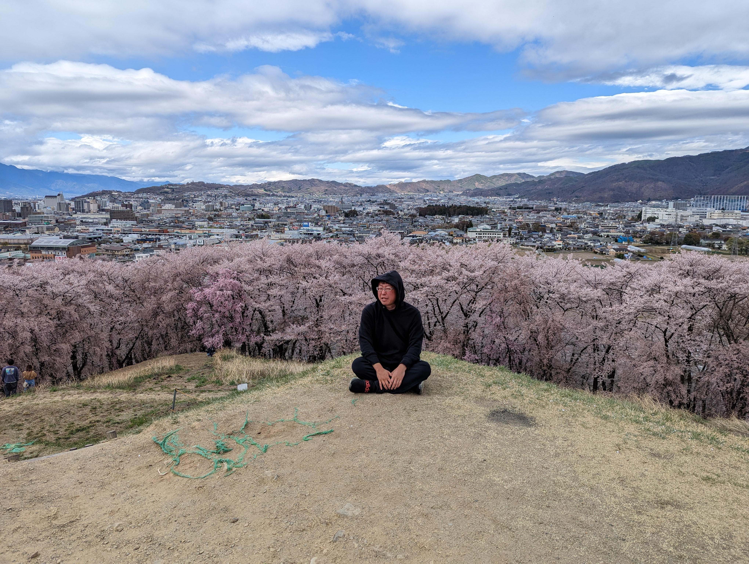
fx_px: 520
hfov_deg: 71.5
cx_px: 374
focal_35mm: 24
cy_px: 282
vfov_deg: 56.9
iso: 43
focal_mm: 6.81
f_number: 1.85
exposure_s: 1/2058
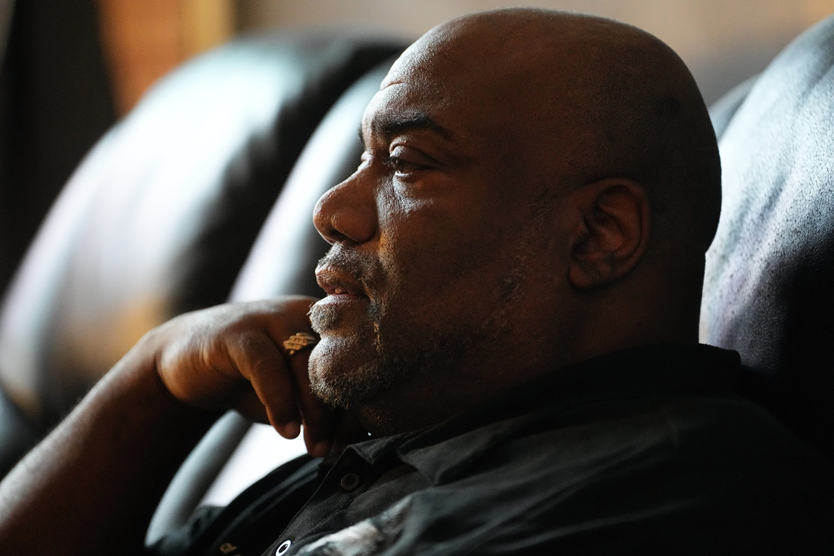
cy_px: 278
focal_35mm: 200
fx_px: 4634
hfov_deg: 10.3
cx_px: 417
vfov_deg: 6.9
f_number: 2.8
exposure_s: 1/50
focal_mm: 200
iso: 8000
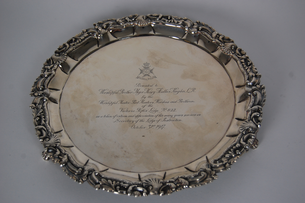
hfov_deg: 35.1
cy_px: 102
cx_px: 152
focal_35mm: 57
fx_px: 482
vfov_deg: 23.7
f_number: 5.6
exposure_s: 1/125
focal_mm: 38
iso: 280
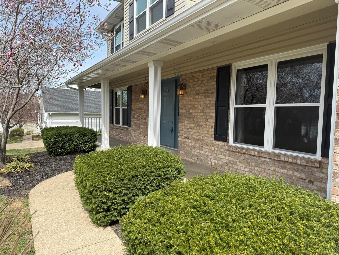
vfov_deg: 56.8
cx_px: 170
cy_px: 128
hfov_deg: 71.6
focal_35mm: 24
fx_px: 235
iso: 80
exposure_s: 1/2299
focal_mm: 6.76
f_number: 1.78
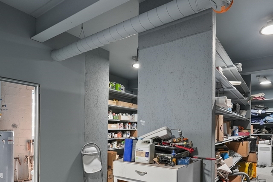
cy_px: 125
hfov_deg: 73.1
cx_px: 160
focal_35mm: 24
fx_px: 182
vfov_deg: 51.9
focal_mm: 10
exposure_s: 1/10
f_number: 6.3
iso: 500
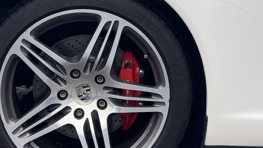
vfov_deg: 7.0
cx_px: 91
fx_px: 1214
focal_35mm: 174
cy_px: 86
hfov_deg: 12.4
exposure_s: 1/221
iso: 64
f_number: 2.8
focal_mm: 15.66
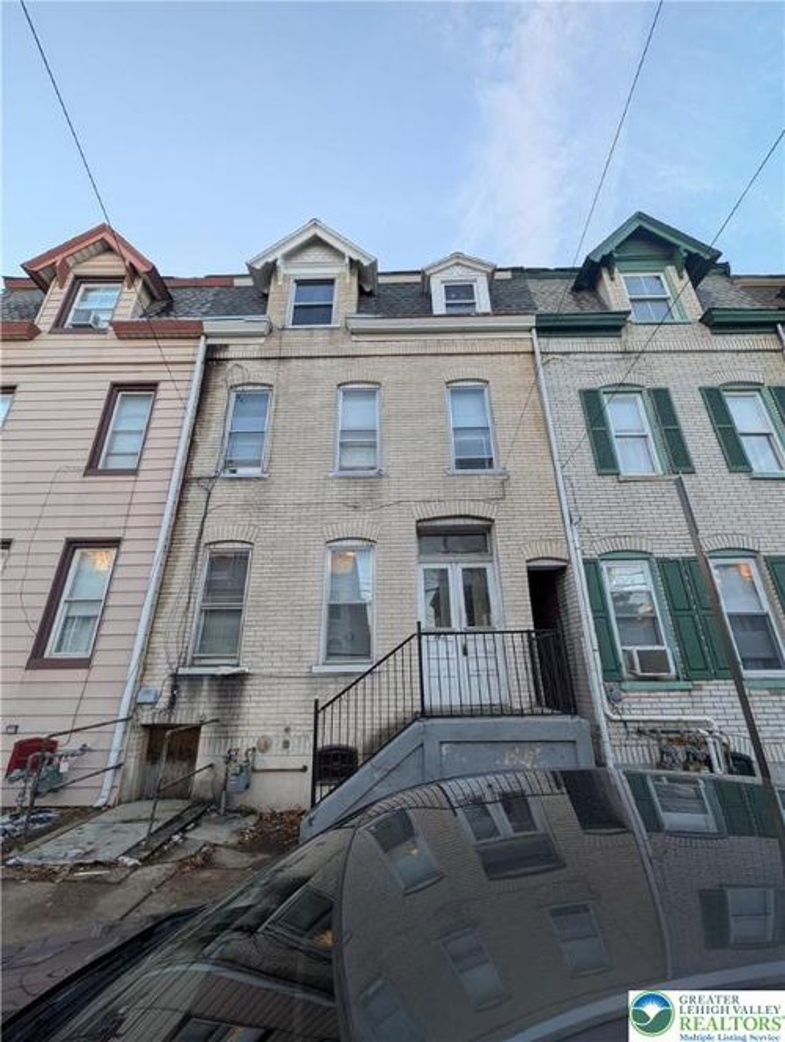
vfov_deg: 110.5
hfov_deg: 94.6
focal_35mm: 12
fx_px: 362
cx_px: 392
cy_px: 521
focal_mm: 2.02
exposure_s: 1/501
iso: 101
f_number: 1.7
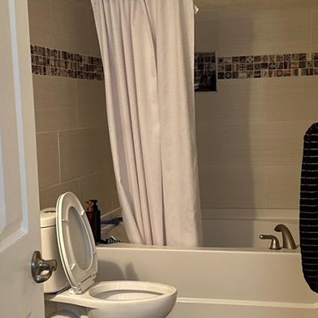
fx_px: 676
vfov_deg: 26.5
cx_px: 189
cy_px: 182
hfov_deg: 26.4
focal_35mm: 65
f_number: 1.78
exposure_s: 1/60
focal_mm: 6.86
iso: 320
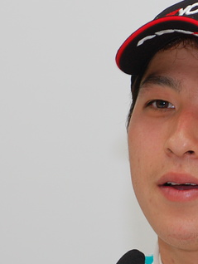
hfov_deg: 5.1
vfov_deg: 6.7
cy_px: 159
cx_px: 179
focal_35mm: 294
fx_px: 2239
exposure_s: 1/60
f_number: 8
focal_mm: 90
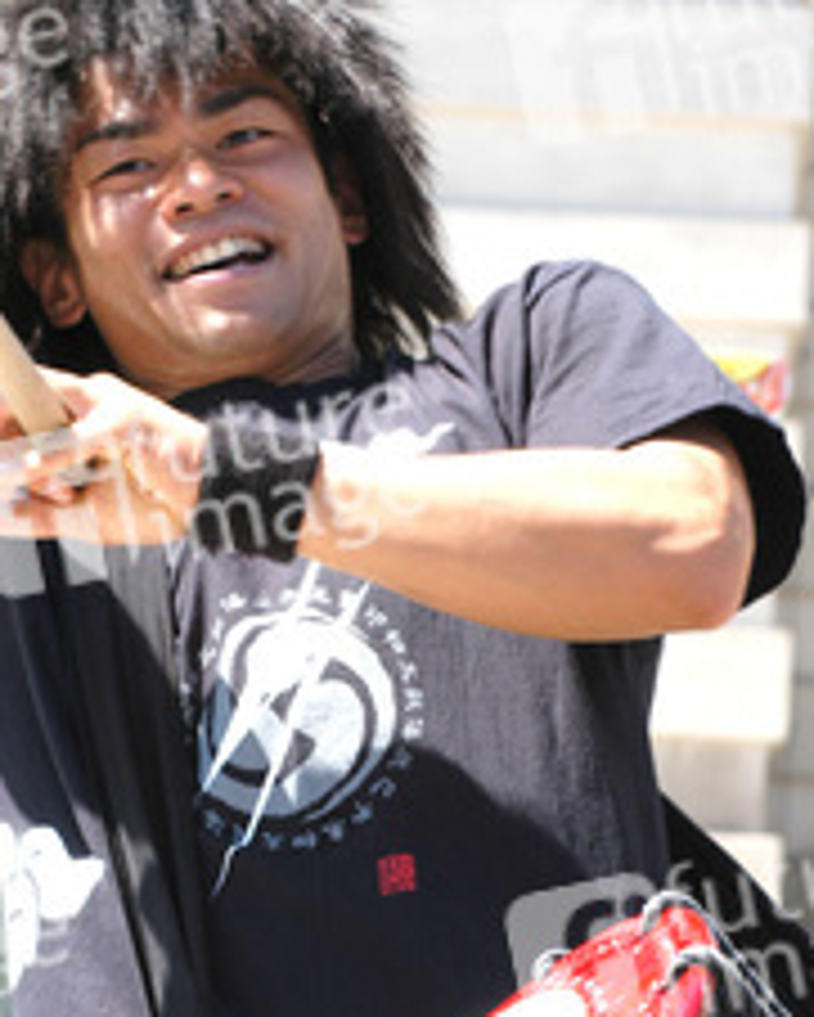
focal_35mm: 199
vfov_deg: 9.7
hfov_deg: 7.8
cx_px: 328
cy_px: 716
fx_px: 5989
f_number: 10
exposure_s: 1/160
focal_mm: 80
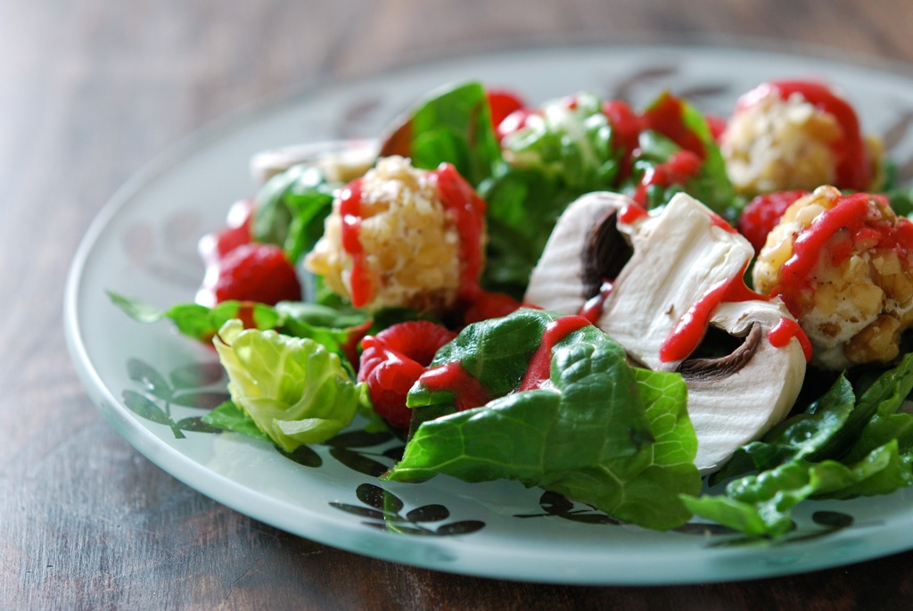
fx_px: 2285
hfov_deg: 22.6
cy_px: 306
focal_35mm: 90
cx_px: 456
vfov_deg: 15.2
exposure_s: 1/10
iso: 400
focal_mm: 60
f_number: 5
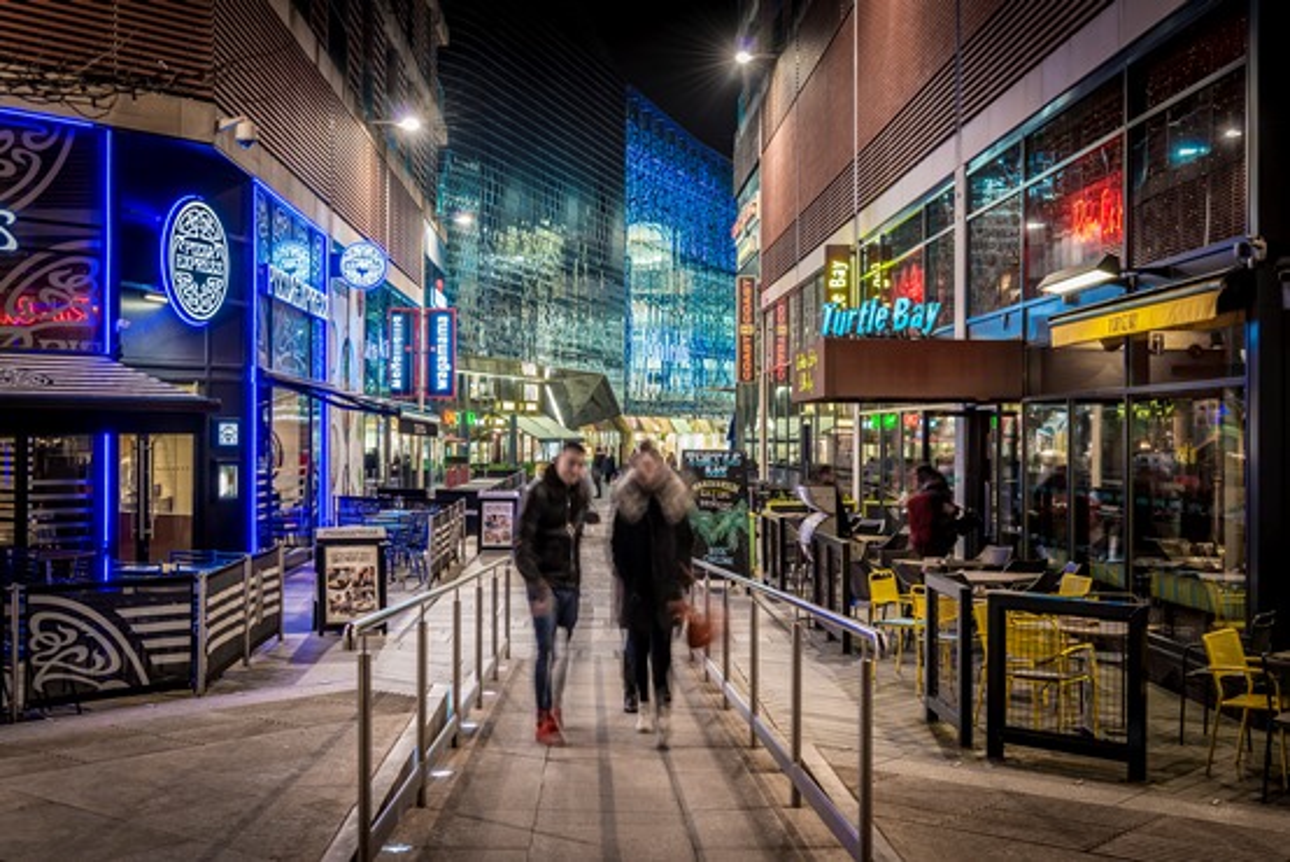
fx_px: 1649
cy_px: 431
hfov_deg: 42.7
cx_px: 645
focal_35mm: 46
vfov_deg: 29.3
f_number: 6.3
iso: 250
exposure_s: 1/1.67
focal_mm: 46
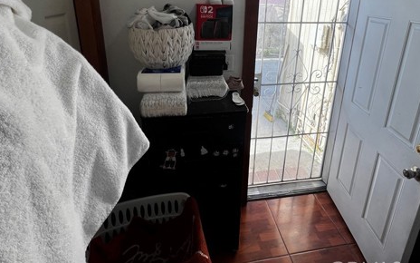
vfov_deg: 58.9
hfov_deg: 87.9
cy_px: 65
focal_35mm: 19
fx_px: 217
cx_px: 221
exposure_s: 1/105
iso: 32
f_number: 1.8
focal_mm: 1.57
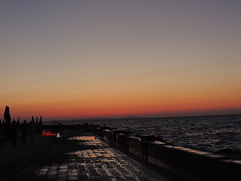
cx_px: 120
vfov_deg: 26.6
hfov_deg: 34.9
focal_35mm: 55
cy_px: 90
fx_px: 383
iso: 160
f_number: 3.7
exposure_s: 1/60
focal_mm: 9.8
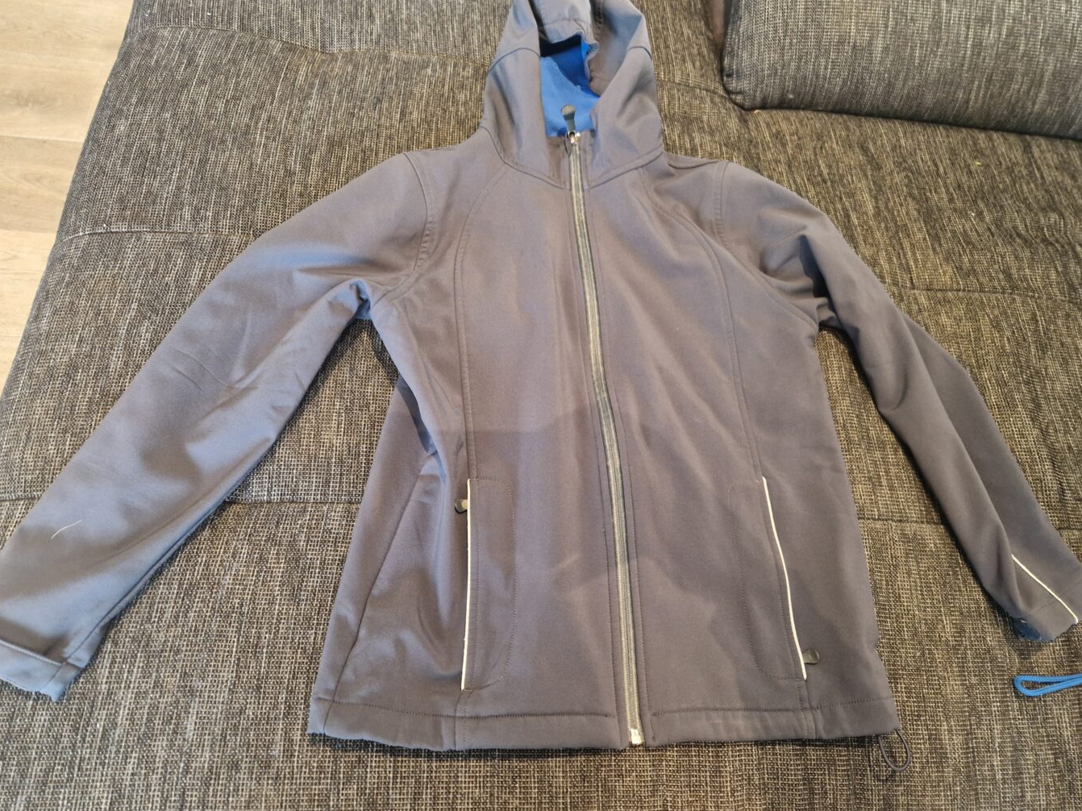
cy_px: 413
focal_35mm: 24
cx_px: 535
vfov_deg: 56.8
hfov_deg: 71.6
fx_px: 750
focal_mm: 5.4
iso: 640
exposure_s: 1/100
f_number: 1.8
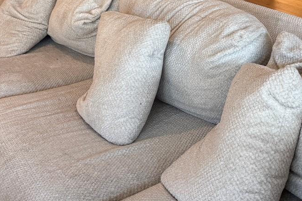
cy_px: -66
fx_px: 511
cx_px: 278
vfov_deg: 20.2
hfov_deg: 31.2
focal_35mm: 61
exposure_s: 1/120
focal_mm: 6.76
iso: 125
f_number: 1.78
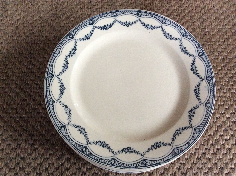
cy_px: 88
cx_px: 118
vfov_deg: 44.1
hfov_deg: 56.9
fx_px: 218
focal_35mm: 32
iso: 320
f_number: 2.4
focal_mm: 3.3
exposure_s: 1/25
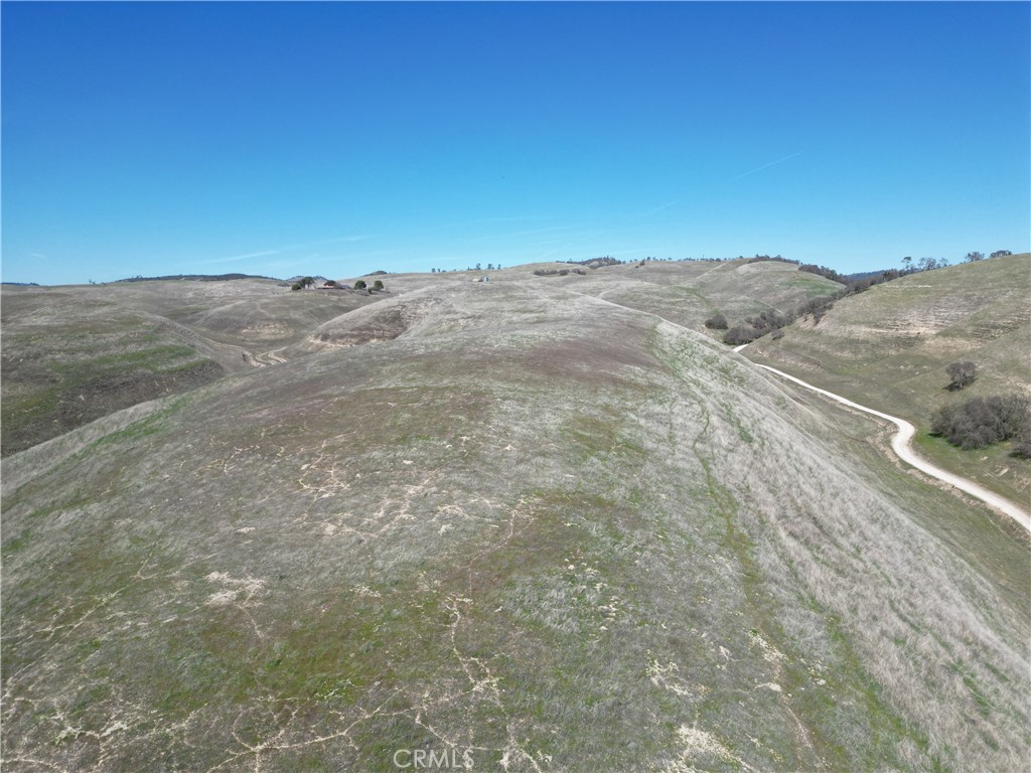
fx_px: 715
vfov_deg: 56.8
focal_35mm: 24
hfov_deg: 71.6
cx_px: 516
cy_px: 386
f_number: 1.7
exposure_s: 1/2500
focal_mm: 6.72
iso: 100
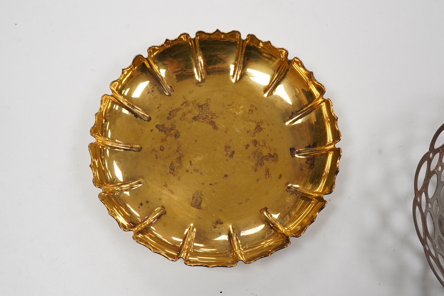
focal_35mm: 45
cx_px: 222
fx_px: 555
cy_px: 148
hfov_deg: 43.6
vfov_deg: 29.9
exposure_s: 1/100
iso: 2500
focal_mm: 30
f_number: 18
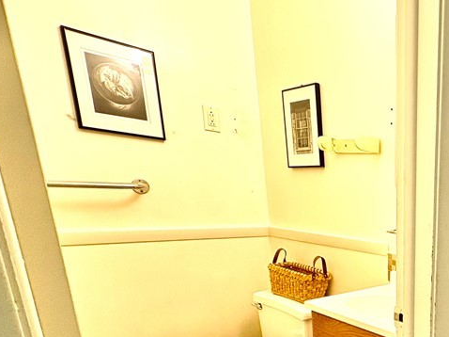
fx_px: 389
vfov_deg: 42.9
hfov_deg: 47.3
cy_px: 301
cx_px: 470
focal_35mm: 30
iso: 160
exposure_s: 1/60
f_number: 2.2
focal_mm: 2.22
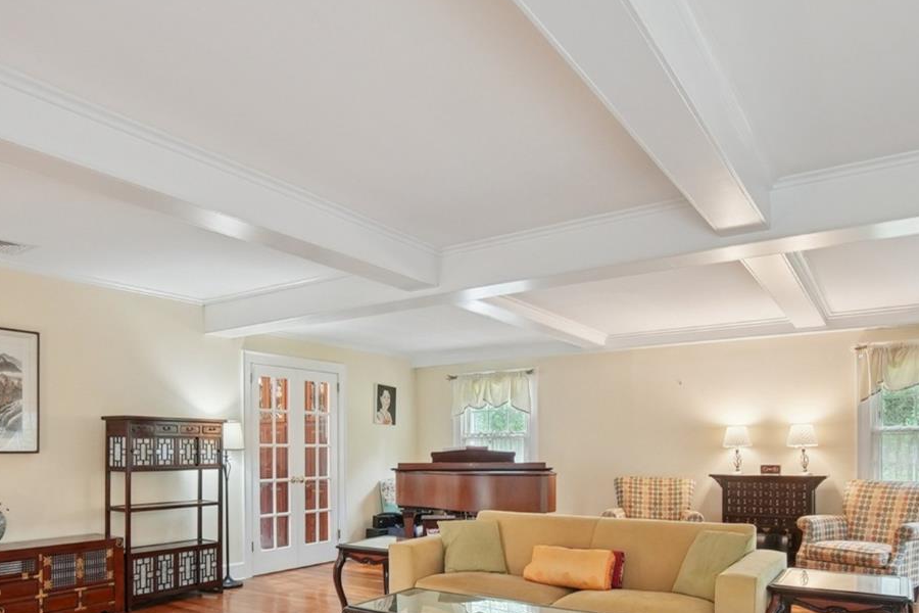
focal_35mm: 25
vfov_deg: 49.1
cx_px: 432
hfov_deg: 71.4
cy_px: 467
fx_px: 638
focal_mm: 10
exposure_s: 1/6
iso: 1250
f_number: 9
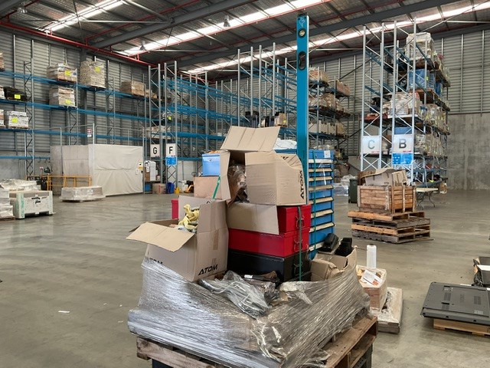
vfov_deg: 48.2
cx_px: 245
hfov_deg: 61.7
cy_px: 184
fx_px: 411
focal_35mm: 29
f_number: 1.8
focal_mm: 3
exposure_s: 1/50
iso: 64
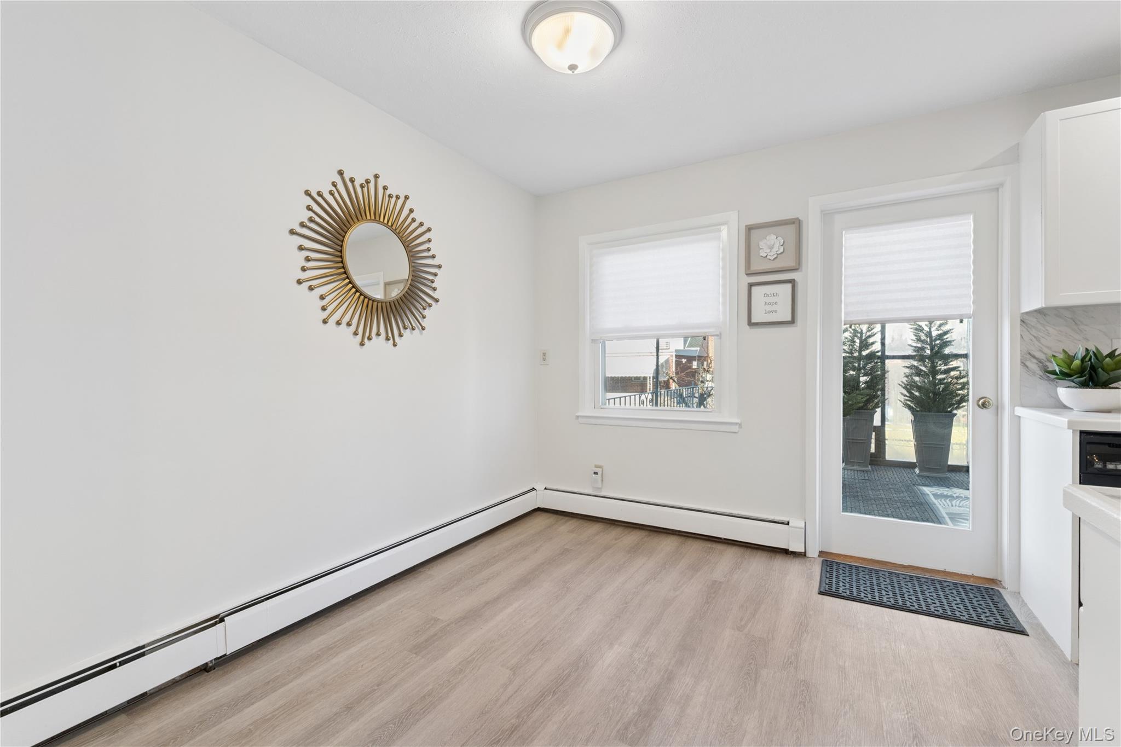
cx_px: 560
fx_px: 467
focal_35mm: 15
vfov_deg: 77.3
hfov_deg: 100.4
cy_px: 374
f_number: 14
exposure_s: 1/15
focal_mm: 15
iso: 640
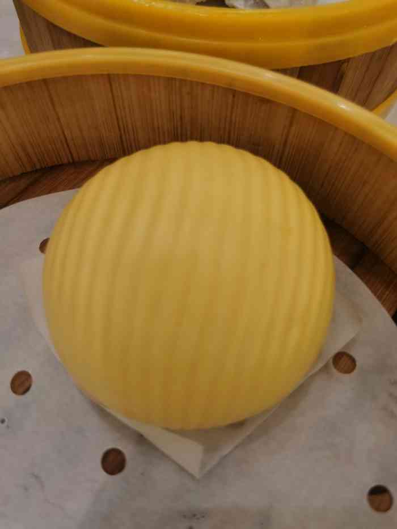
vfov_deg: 65.3
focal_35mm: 27
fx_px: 413
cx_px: 198
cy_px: 264
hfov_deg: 51.4
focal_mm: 5.56
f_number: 1.6
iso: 125
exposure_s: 1/120
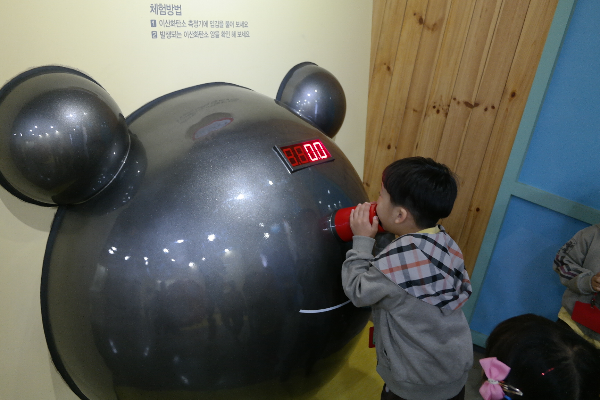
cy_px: 200
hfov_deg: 61.9
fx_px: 500
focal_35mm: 30
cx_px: 300
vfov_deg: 43.6
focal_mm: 20
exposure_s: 1/40
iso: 800
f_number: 3.5
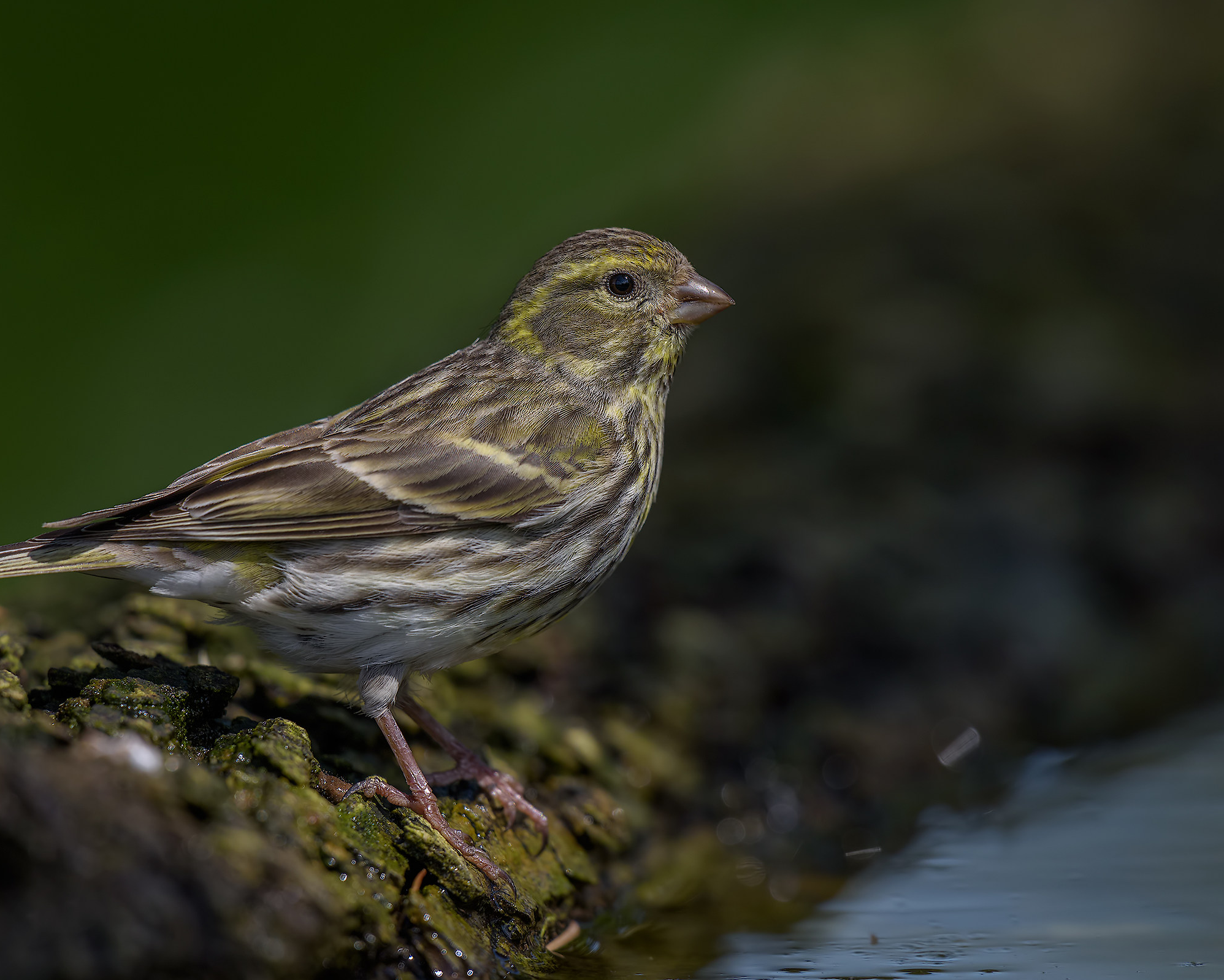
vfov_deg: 2.0
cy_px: 490
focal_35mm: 790
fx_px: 28620
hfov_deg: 2.5
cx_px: 541
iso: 280
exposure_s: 1/1000
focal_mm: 700
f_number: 7.1
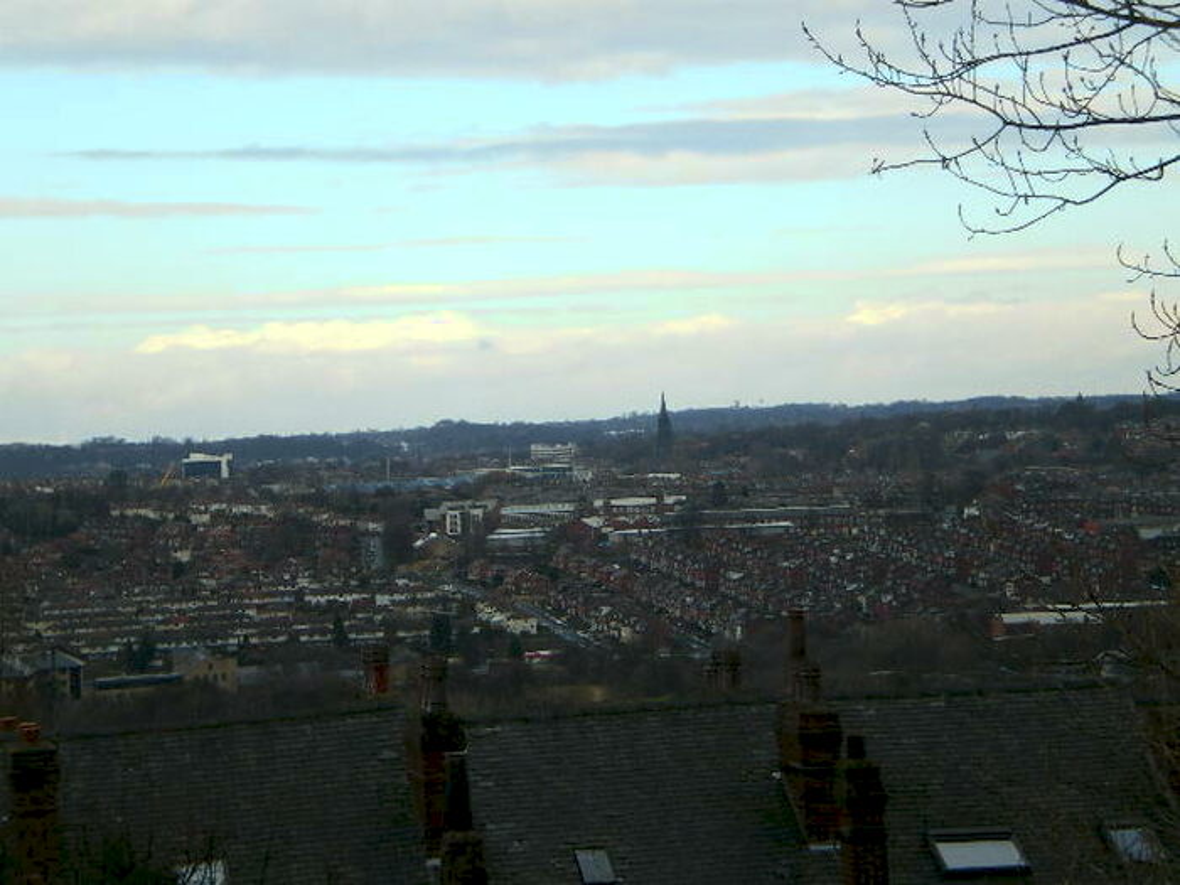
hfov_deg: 18.2
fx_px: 3682
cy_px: 442
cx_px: 590
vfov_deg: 13.7
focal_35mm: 108
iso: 64
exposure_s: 1/160
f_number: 5.9
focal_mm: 18.9
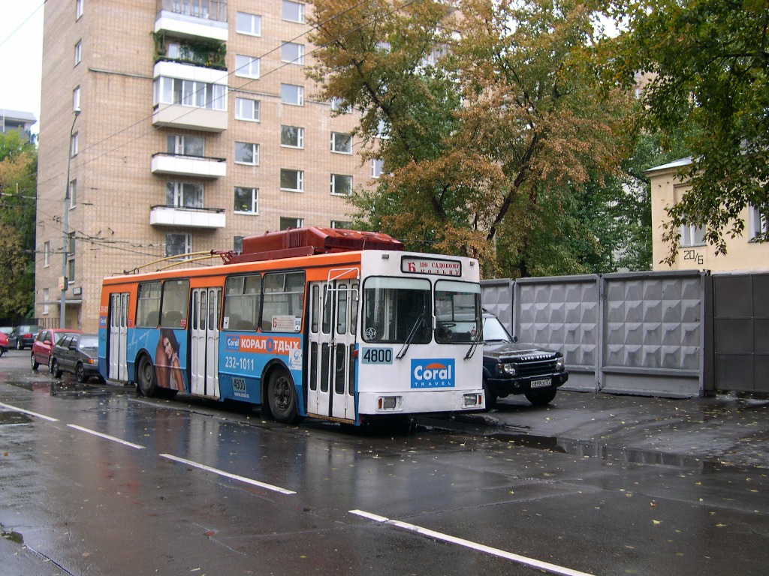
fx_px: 844
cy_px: 288
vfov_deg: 37.7
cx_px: 384
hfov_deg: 49.0
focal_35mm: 38
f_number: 2.8
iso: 100
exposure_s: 1/46
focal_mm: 8
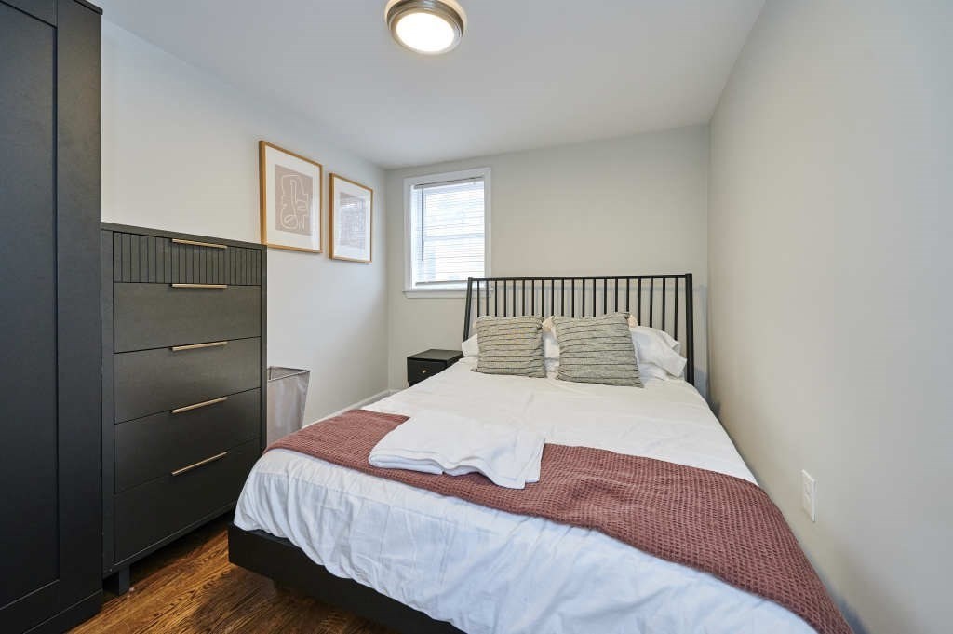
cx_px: 476
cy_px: 317
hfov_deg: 104.3
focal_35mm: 14
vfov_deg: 81.1
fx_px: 370
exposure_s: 1/125
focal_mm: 14
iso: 1600
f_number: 5.6
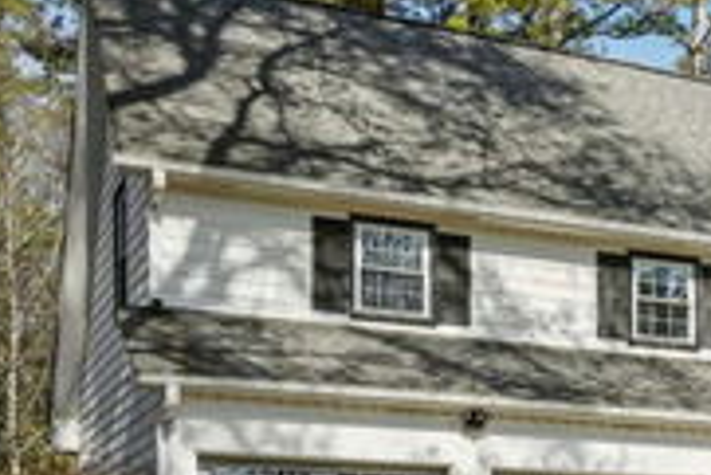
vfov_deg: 16.7
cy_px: 308
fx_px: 1621
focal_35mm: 82
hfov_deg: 22.0
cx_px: 943
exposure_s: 1/125
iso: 100
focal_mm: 29
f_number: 8
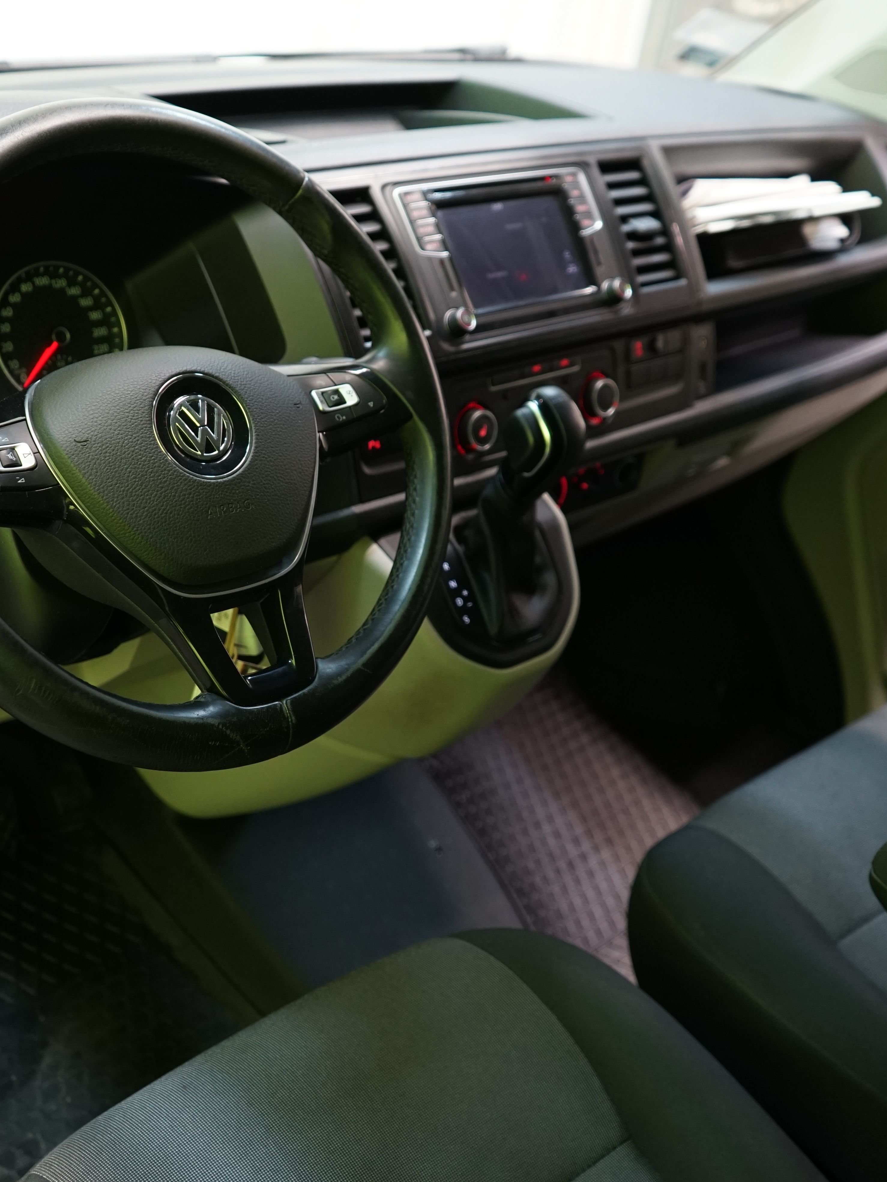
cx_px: 363
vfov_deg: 45.8
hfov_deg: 35.0
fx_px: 1401
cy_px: 585
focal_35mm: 41
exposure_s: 1/30
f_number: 3.5
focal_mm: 28
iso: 1000
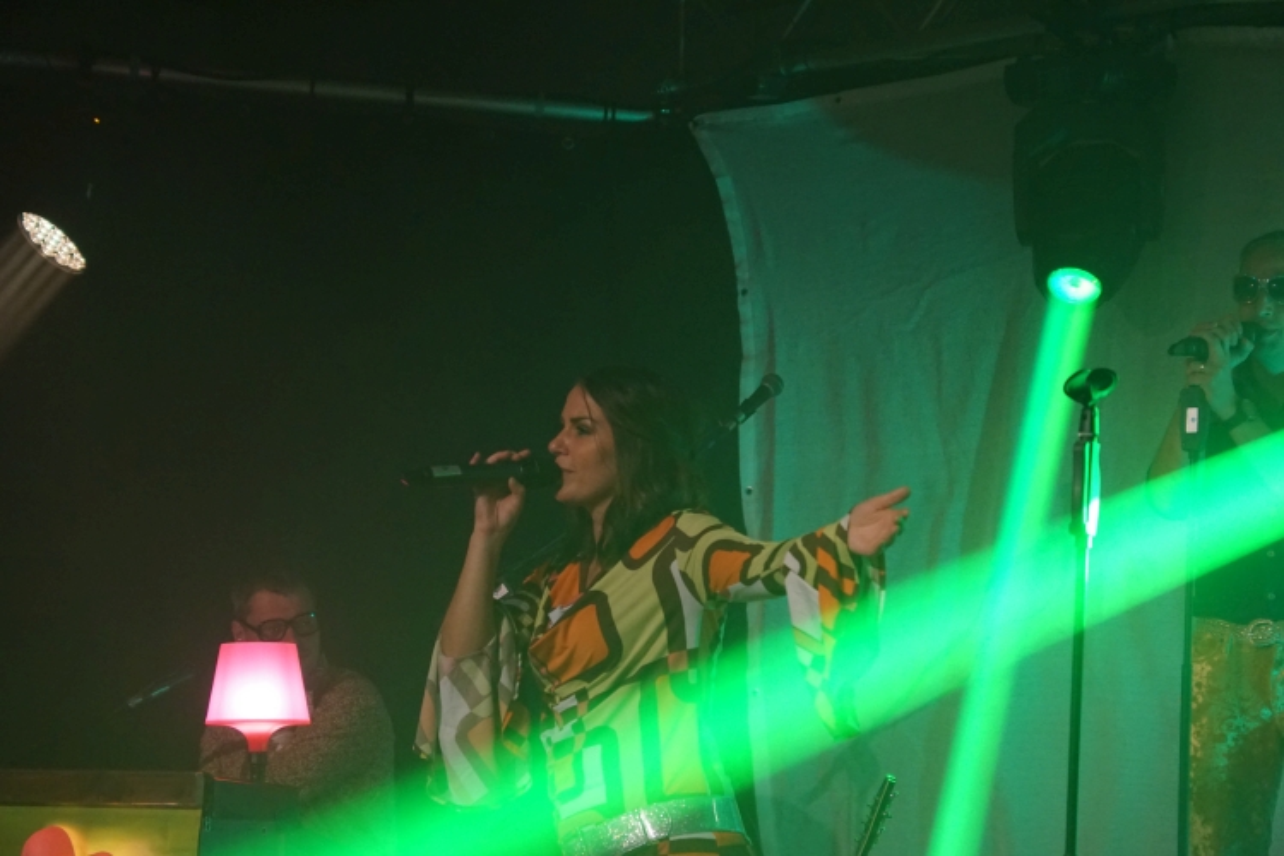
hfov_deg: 17.1
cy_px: 428
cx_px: 642
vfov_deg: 11.4
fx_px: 4280
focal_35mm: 120
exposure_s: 1/160
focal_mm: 80
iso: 2000
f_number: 4.5
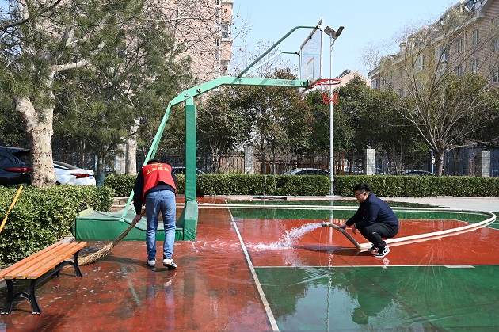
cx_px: 250
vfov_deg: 43.5
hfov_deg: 62.0
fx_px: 415
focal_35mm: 30
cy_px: 166
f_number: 5.6
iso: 100
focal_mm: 30
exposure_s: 1/250
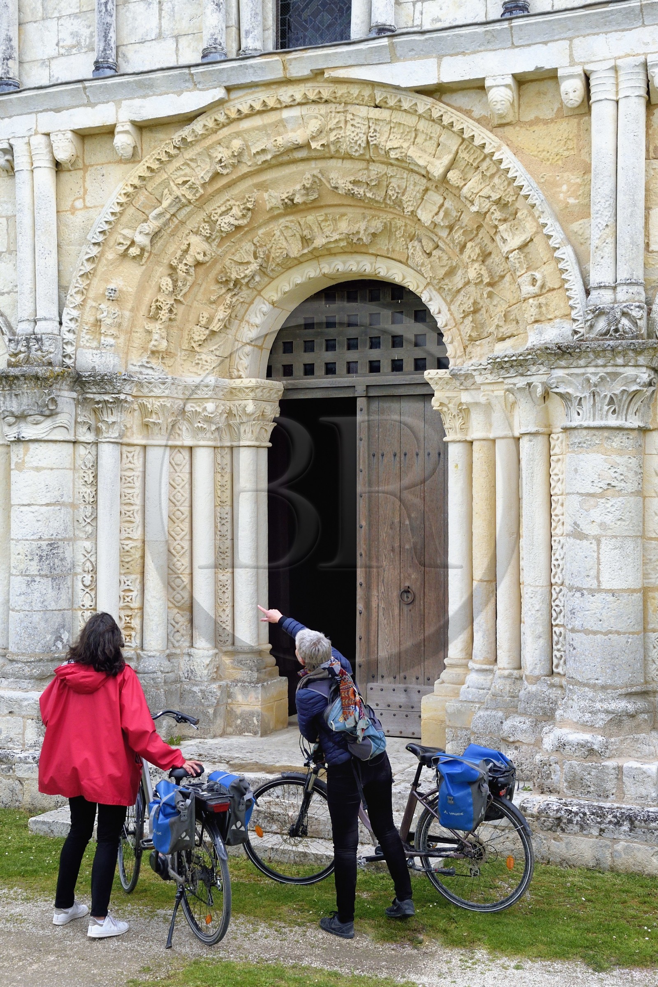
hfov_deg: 30.5
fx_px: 1207
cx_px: 329
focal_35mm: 44
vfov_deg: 44.5
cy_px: 494
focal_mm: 44
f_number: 8
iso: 800
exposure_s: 1/640
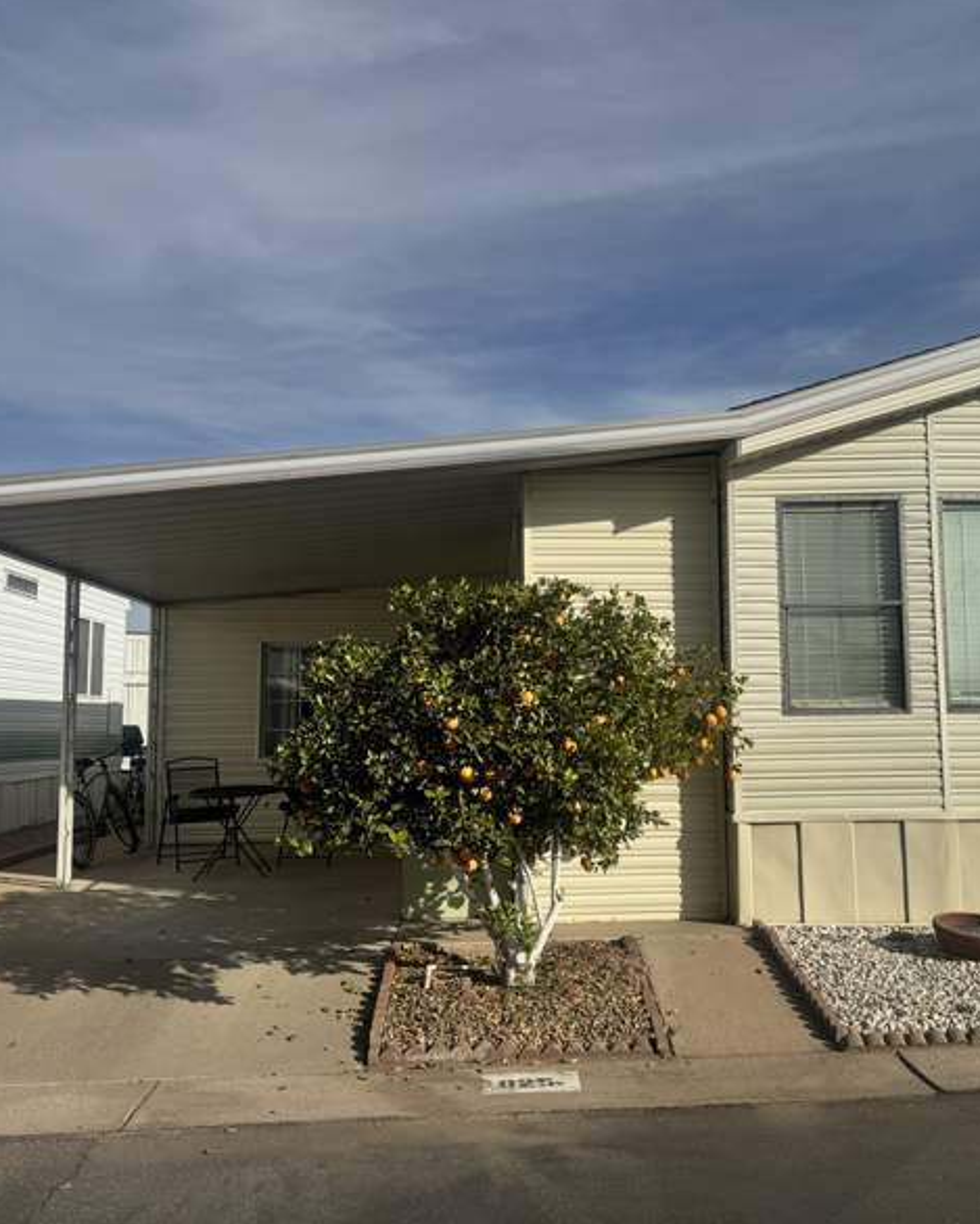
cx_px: 625
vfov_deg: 55.7
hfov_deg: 45.3
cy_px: 616
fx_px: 1160
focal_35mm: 32
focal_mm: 6.76
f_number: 1.78
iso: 80
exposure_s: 1/10417
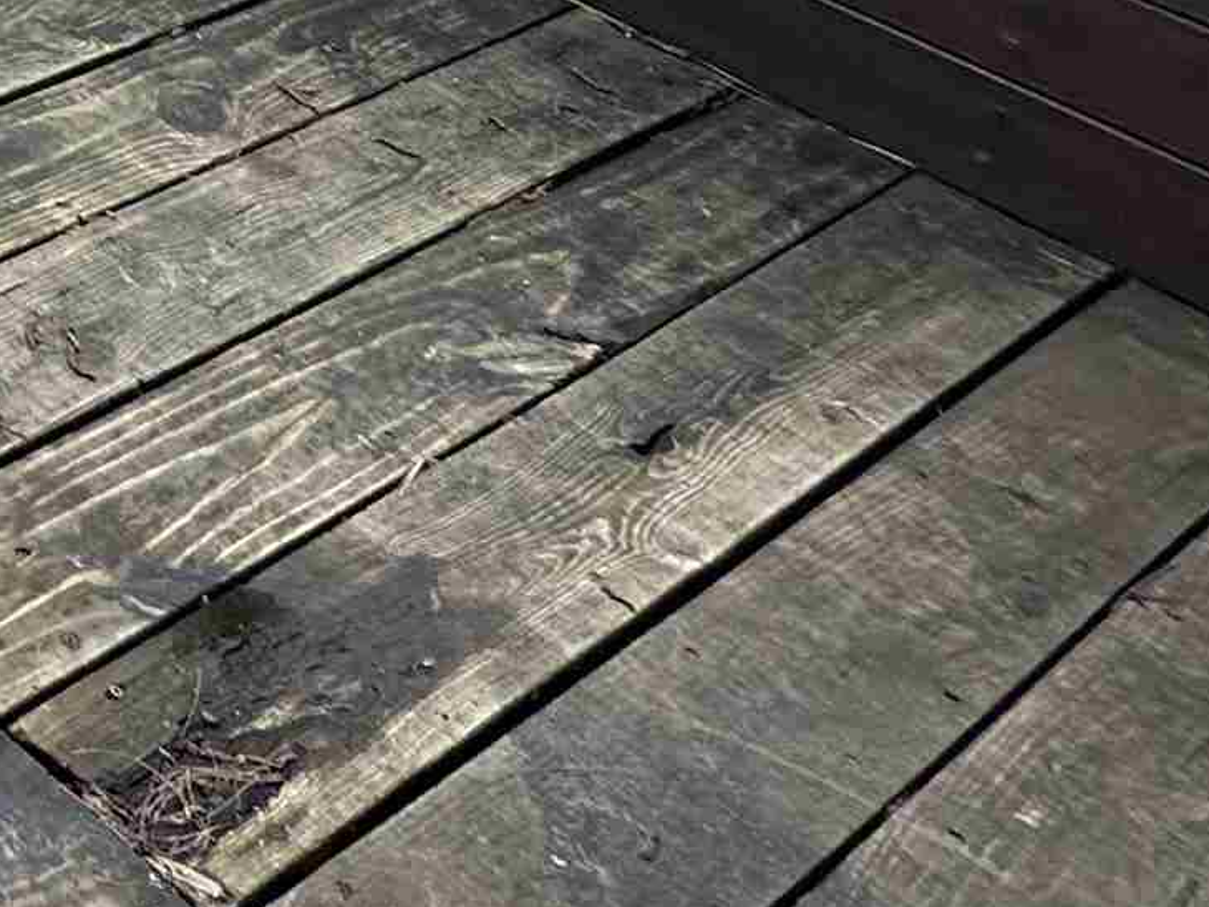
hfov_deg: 18.7
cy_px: -983
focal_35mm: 59
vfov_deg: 17.0
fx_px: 2061
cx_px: -1260
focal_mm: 2.22
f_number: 2.2
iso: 40
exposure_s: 1/142
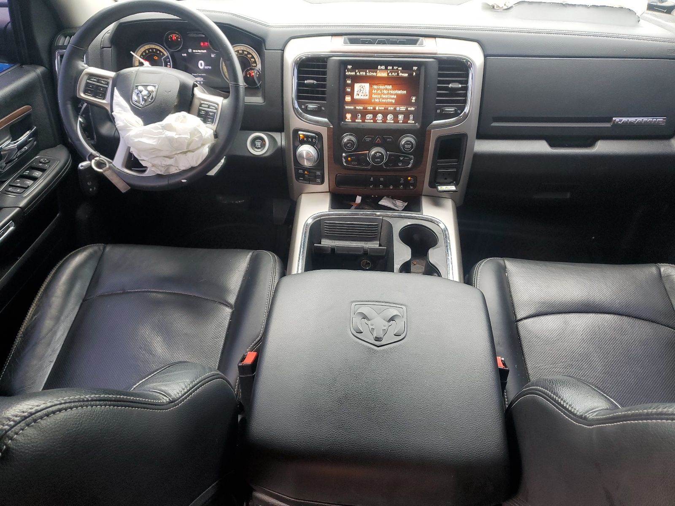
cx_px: 338
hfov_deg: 67.3
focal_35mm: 26
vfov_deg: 53.1
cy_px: 253
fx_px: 507
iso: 65
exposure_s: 1/60.2
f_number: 1.5
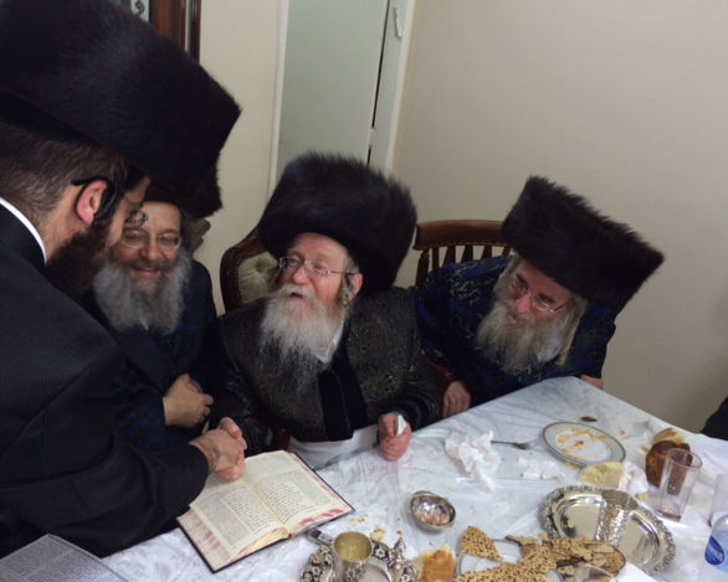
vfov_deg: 45.8
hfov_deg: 55.6
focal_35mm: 32
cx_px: 348
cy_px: 287
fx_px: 690
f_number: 2.2
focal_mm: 4.12
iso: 64
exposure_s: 1/30
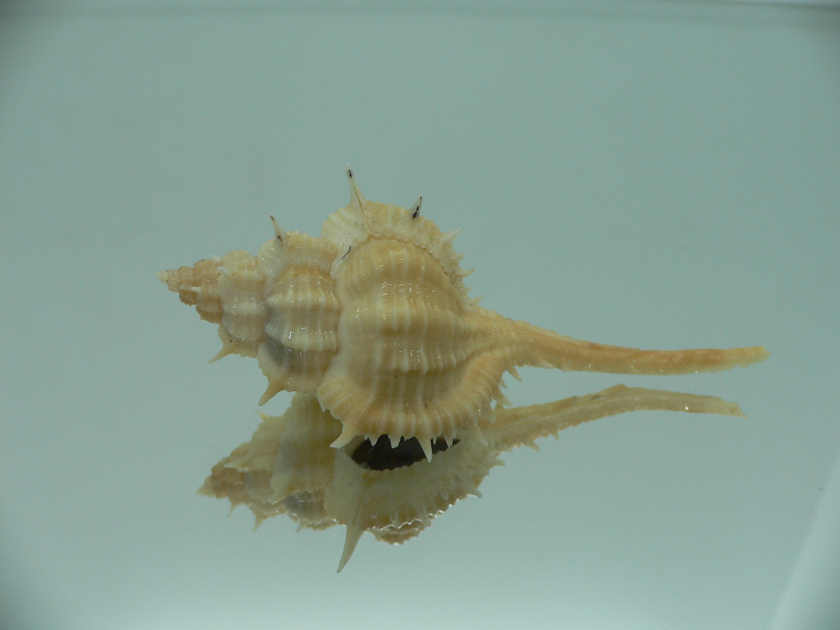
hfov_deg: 52.6
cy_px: 315
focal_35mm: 35
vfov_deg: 40.7
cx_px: 420
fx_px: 849
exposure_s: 1/60
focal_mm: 4.6
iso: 80
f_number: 2.8
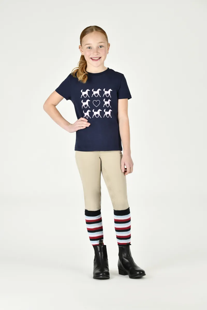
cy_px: 155
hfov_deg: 15.9
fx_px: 742
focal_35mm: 86
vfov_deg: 23.6
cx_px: 104
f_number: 5.6
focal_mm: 86
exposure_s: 1/200
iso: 200
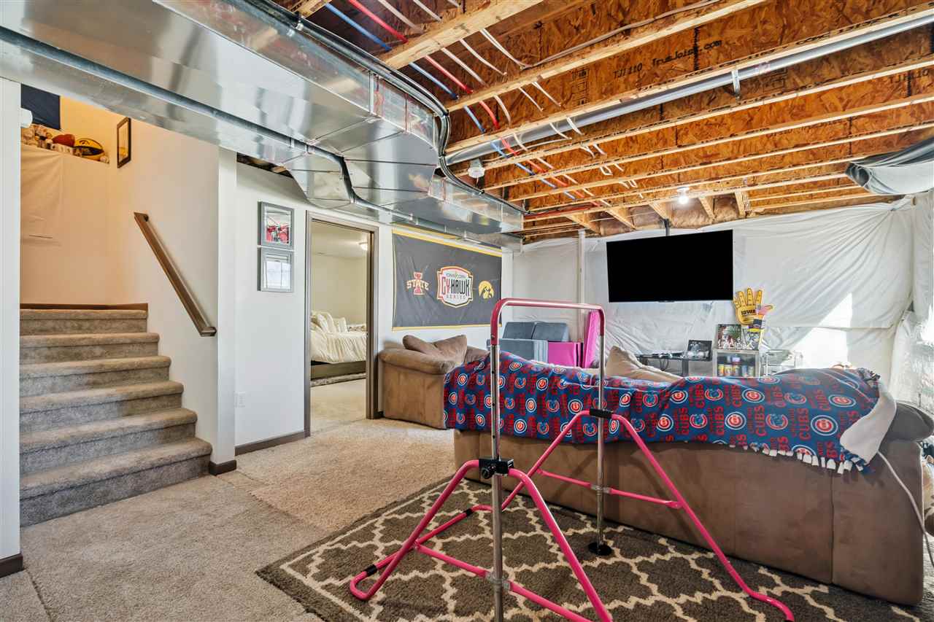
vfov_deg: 73.7
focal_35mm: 16
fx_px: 415
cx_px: 467
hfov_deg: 96.7
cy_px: 311
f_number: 10
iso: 400
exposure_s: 1/4
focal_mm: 16
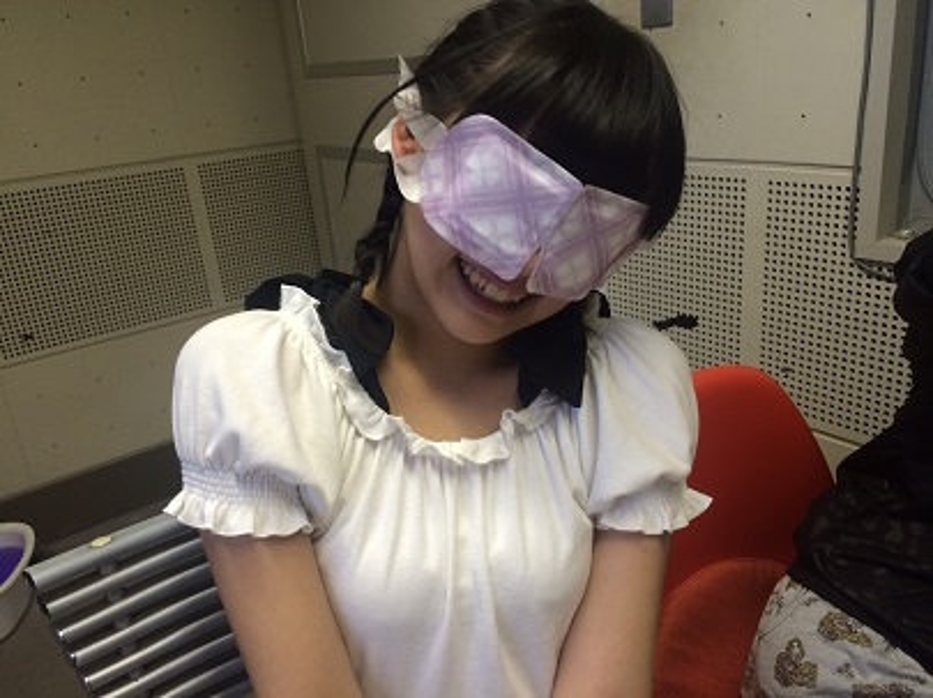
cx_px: 466
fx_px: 781
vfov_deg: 48.2
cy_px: 349
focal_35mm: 29
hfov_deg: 61.7
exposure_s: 1/33
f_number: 2.2
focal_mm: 4.15
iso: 64
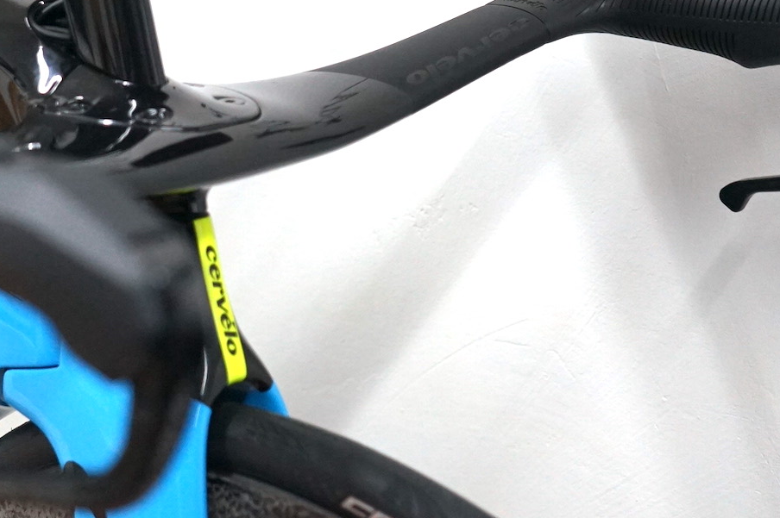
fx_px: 1559
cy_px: 230
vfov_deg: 18.9
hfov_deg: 27.8
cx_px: 217
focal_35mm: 72
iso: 2000
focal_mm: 31
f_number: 4
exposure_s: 1/160
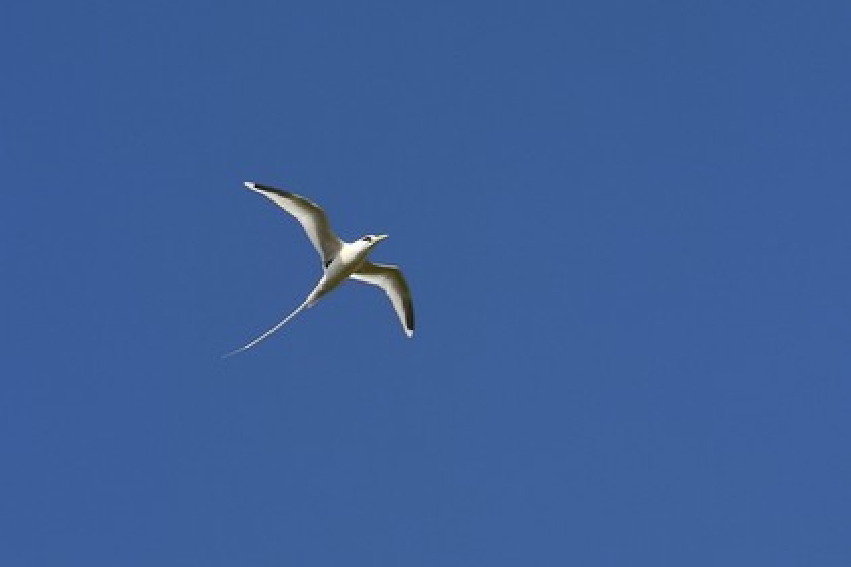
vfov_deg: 6.9
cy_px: 284
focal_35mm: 200
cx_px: 426
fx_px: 4727
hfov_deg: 10.3
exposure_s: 1/500
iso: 200
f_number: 11
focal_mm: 200
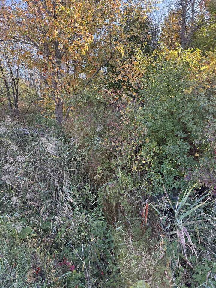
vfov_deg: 71.6
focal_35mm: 24
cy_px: 144
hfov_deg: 56.8
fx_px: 200
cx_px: 108
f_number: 1.78
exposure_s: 1/414
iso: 100
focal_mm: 6.76
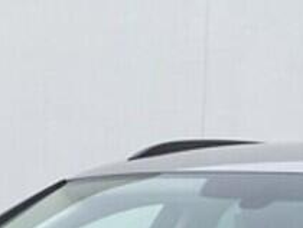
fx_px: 1560
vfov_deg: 7.4
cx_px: 218
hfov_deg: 11.1
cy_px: 675
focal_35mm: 178
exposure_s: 1/122
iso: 32
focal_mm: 4.25
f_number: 1.8
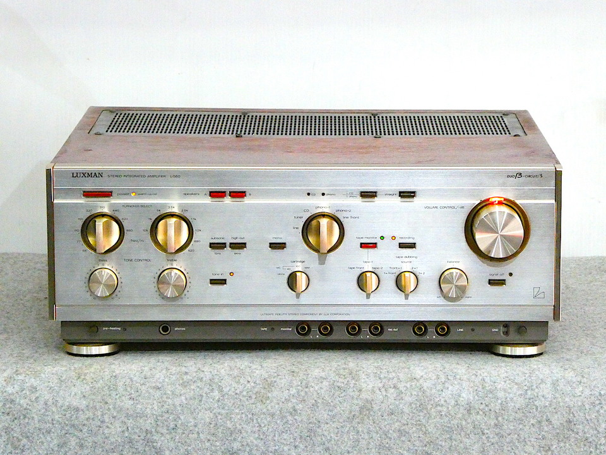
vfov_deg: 10.4
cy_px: 228
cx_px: 303
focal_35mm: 143
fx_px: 2503
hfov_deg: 13.8
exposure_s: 1/125
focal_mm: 25.6
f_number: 5.4
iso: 2000
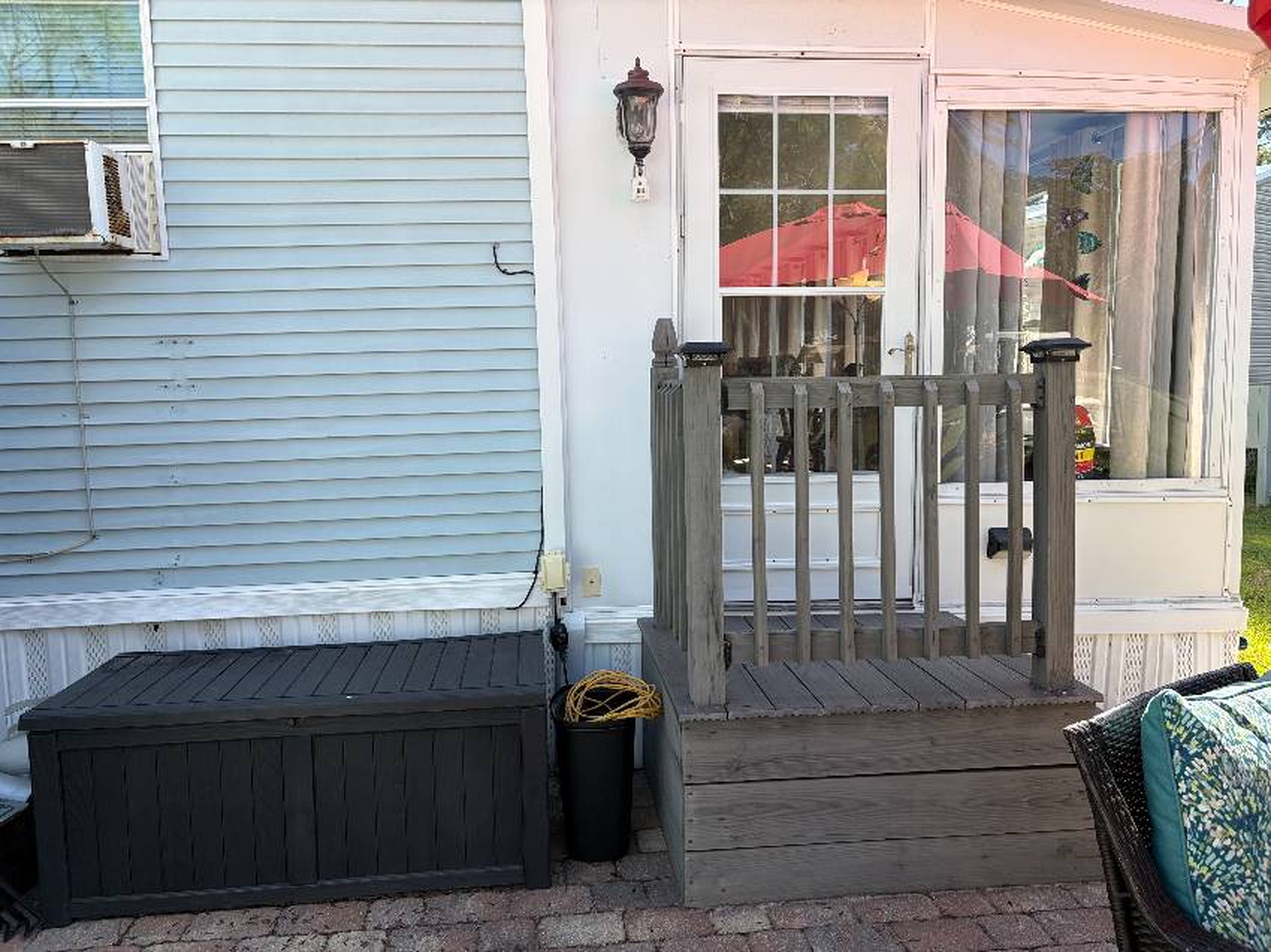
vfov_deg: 53.0
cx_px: 636
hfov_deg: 67.3
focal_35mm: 26
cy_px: 476
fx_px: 954
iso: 50
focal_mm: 5.96
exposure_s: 1/920
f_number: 1.6
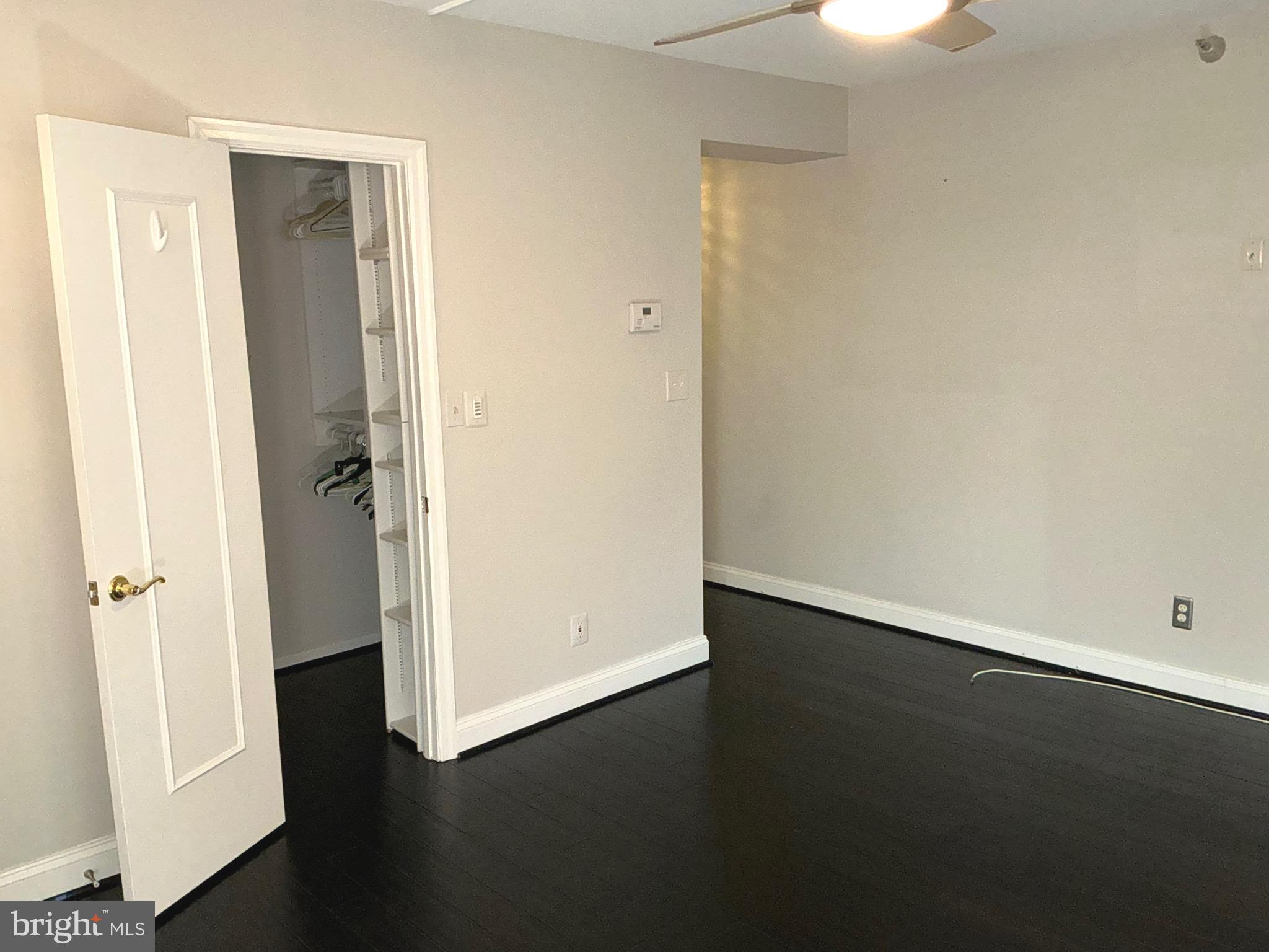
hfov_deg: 63.4
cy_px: 476
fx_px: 1026
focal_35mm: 28
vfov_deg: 49.7
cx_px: 634
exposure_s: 1/60
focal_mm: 3
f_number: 1.8
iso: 80
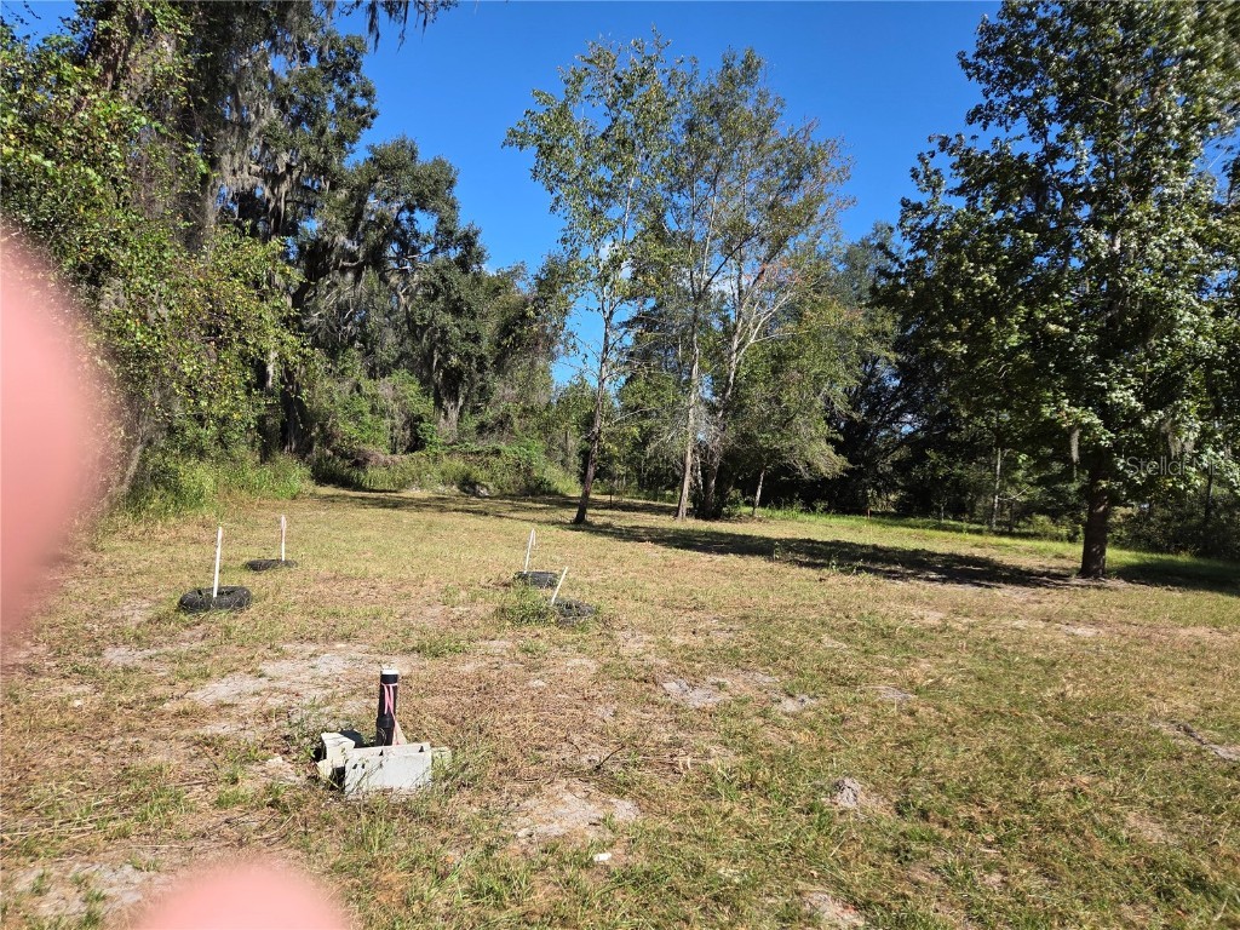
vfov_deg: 58.9
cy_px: 465
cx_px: 620
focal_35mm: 23
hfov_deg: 73.9
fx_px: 824
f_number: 1.8
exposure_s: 1/3550
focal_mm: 5.4
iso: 80
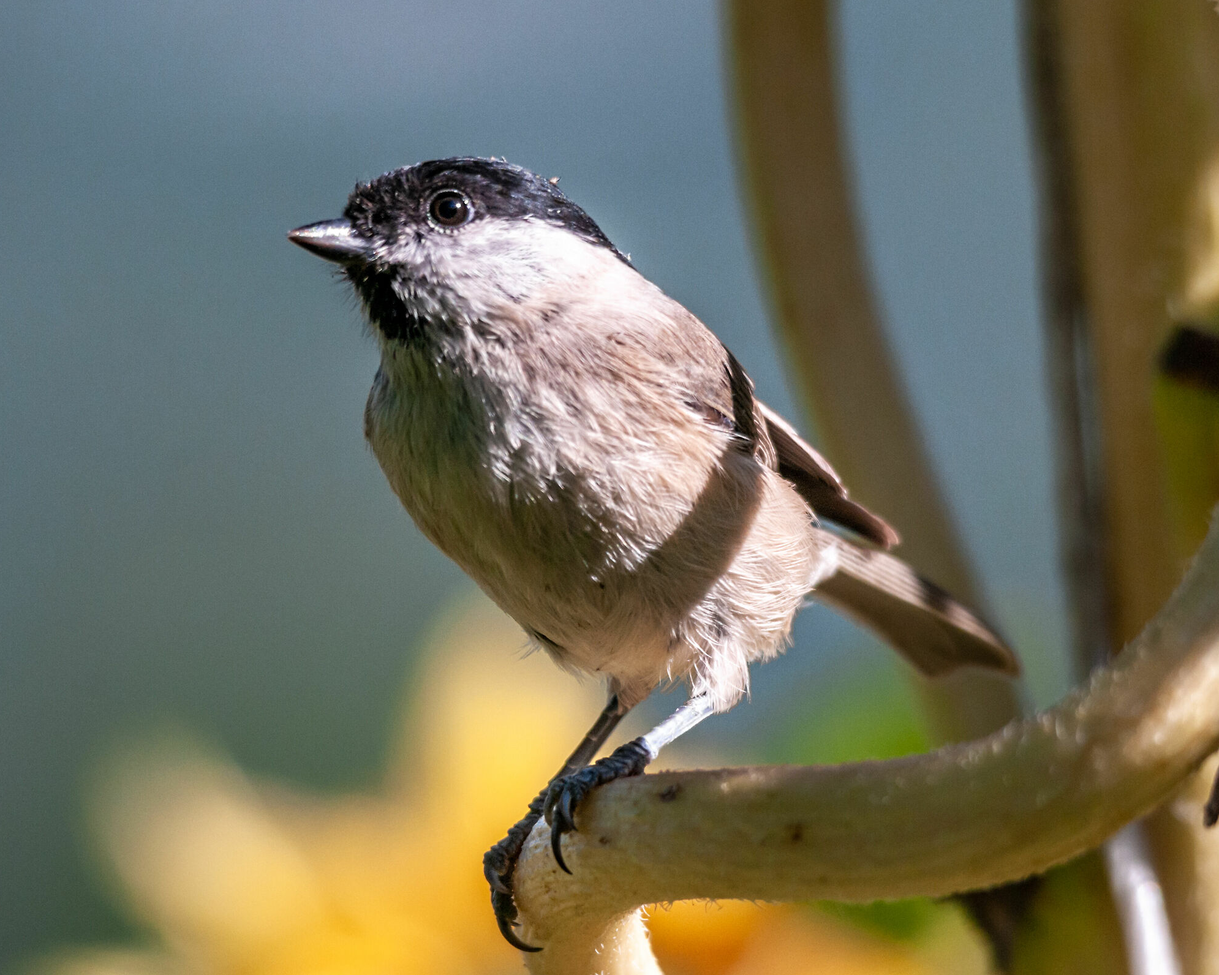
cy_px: 488
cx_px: 732
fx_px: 30594
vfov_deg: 1.8
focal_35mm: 848
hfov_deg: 2.3
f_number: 8
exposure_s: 1/1250
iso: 500
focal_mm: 500
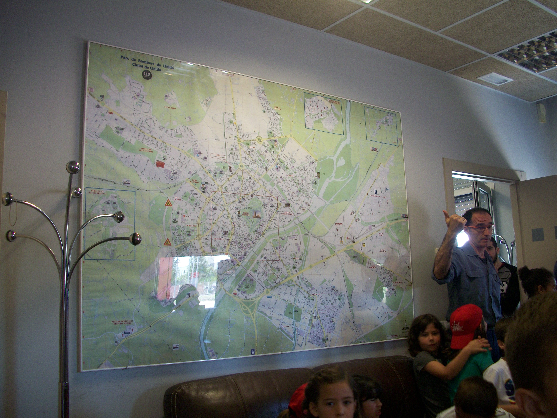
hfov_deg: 52.6
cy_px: 209
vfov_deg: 40.7
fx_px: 563
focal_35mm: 35
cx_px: 278
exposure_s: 1/30
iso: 109
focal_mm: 6.3
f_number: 3.1
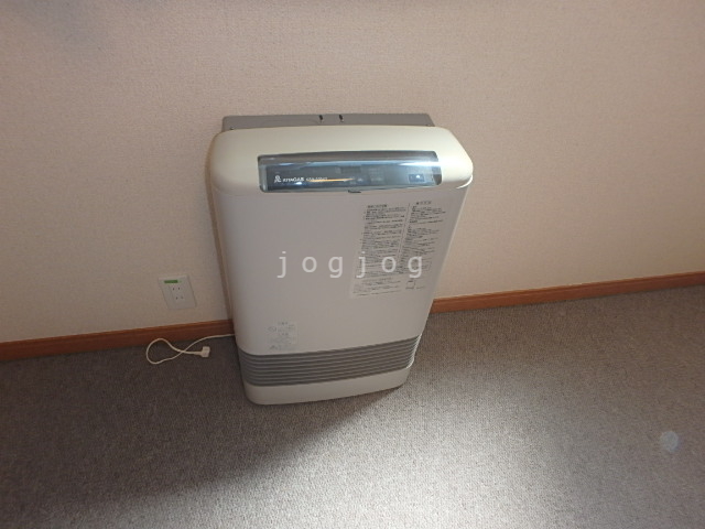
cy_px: 264
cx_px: 352
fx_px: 428
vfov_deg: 63.4
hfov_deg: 79.0
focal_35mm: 21
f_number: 3.5
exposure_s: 1/40
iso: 200
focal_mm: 3.7
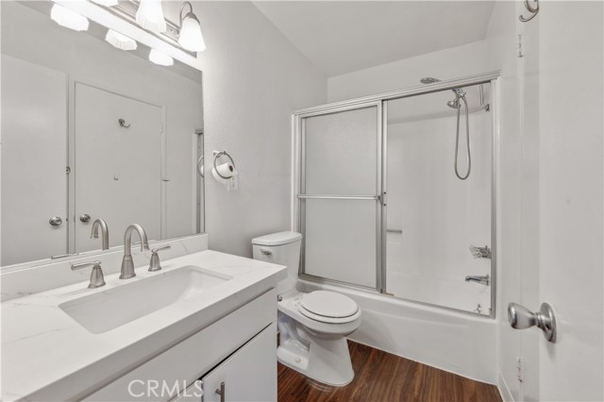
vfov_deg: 81.1
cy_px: 201
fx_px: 235
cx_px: 302
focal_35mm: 14
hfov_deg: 104.3
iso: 100
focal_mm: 14
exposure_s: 1/20
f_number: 10
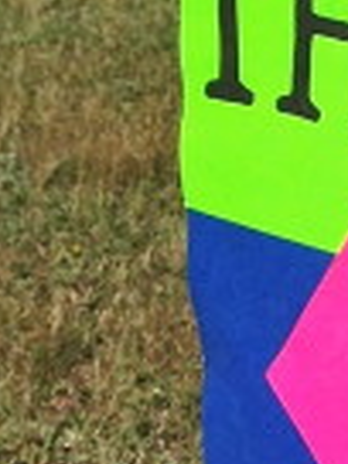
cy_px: 706
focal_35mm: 249
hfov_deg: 5.8
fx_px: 3338
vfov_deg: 7.8
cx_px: 699
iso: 50
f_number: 2.4
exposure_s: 1/3876
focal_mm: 4.12
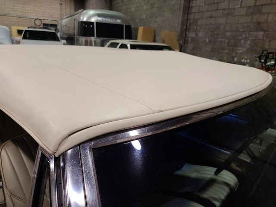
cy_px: 104
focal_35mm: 26
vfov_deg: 53.1
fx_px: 207
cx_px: 138
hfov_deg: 67.3
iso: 64
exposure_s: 1/60
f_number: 1.8
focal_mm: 5.4
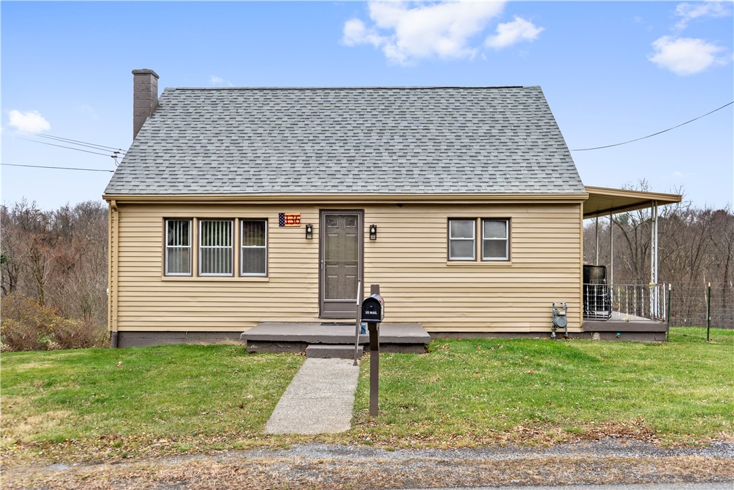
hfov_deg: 57.2
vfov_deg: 40.0
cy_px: 245
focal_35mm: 33
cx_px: 367
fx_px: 673
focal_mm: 33
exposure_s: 1/50
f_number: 4.5
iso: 125
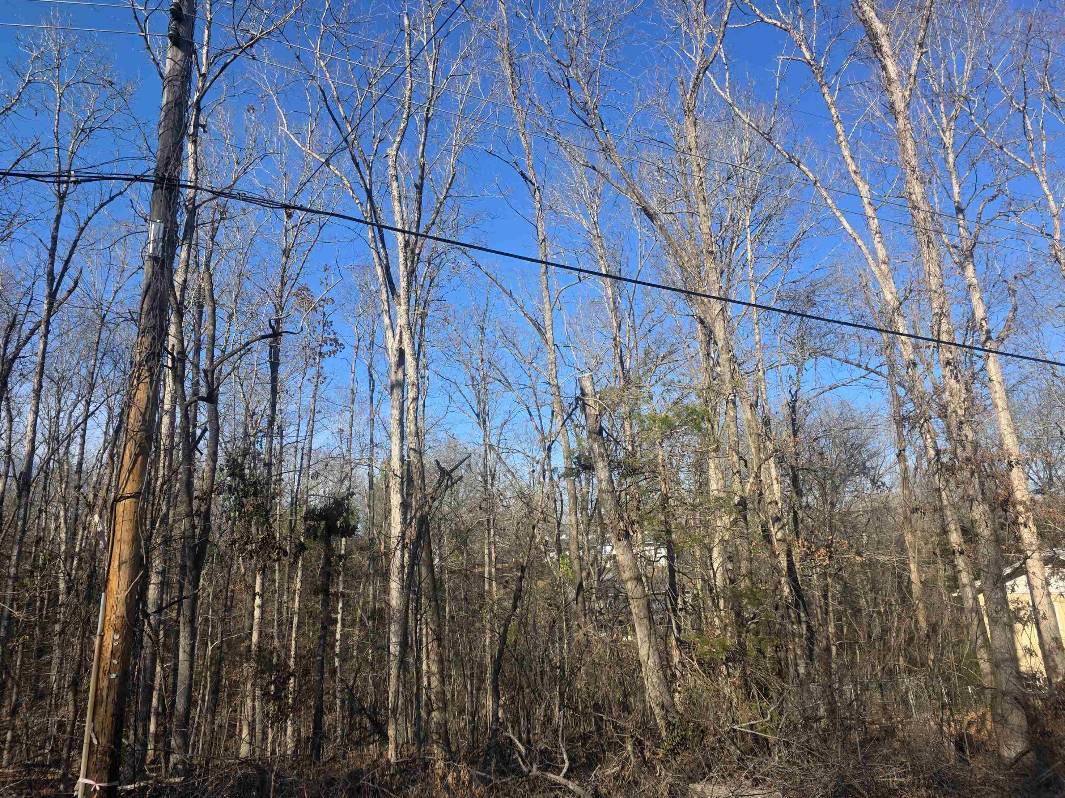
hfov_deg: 71.6
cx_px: 525
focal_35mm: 24
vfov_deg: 56.8
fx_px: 738
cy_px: 399
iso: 80
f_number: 1.7
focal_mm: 6.3
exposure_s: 1/2985
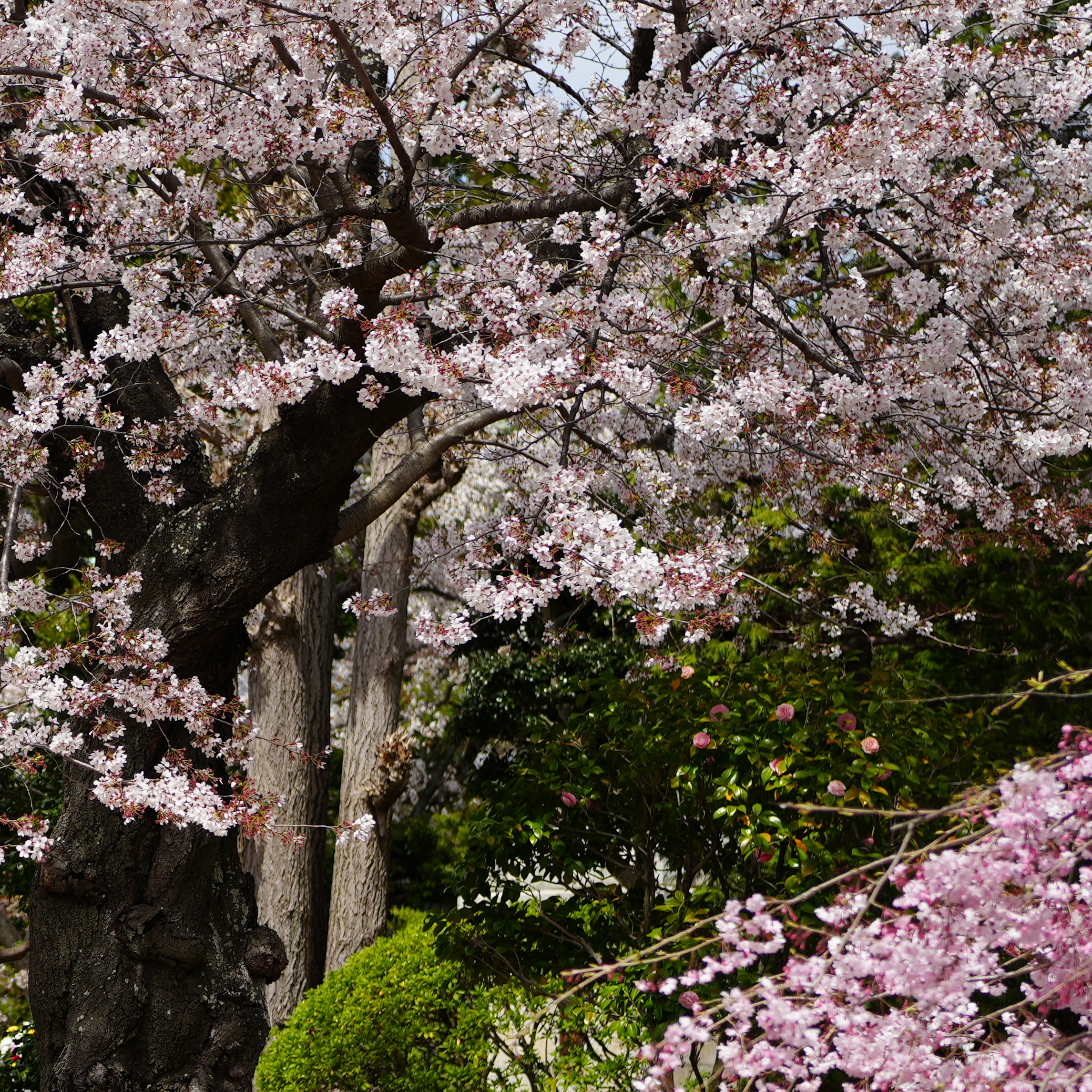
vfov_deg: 16.7
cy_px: 723
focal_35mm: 104
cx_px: -153
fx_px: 3712
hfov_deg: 16.2
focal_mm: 40
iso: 100
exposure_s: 1/2500
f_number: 2.5
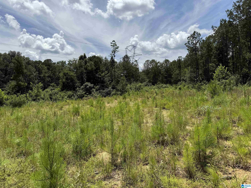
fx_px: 174
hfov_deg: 71.6
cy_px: 94
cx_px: 126
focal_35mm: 24
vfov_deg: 56.8
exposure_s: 1/6711
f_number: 1.78
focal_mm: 6.76
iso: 80
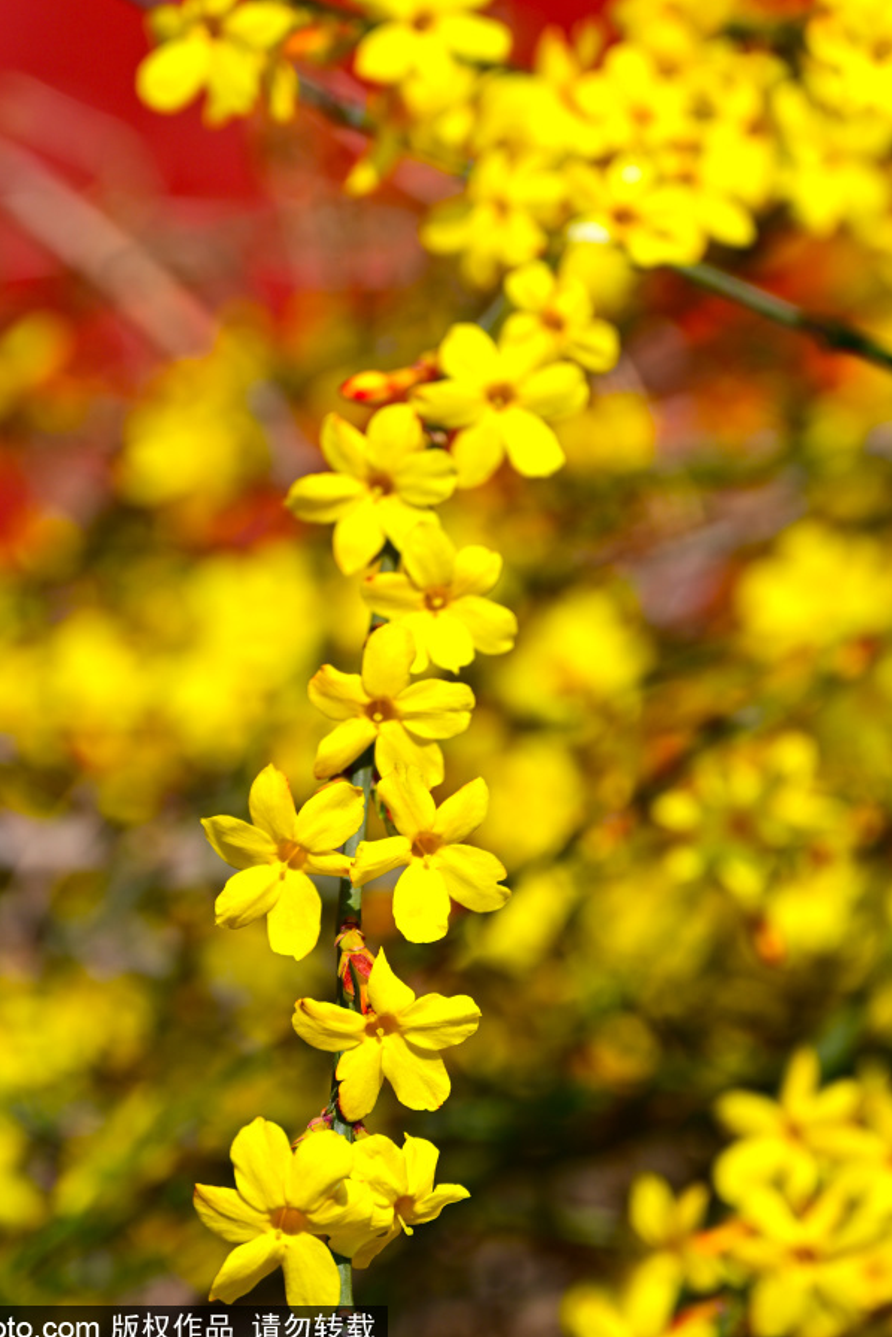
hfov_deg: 8.6
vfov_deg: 12.8
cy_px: 586
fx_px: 5942
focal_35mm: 160
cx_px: 396
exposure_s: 1/500
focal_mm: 140
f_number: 6.3
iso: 100
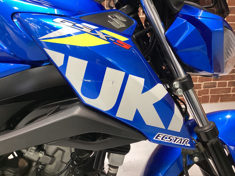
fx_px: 210
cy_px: 88
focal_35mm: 31
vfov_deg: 45.4
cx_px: 118
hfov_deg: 58.4
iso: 320
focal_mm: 3.3
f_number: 2.4
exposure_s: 1/40
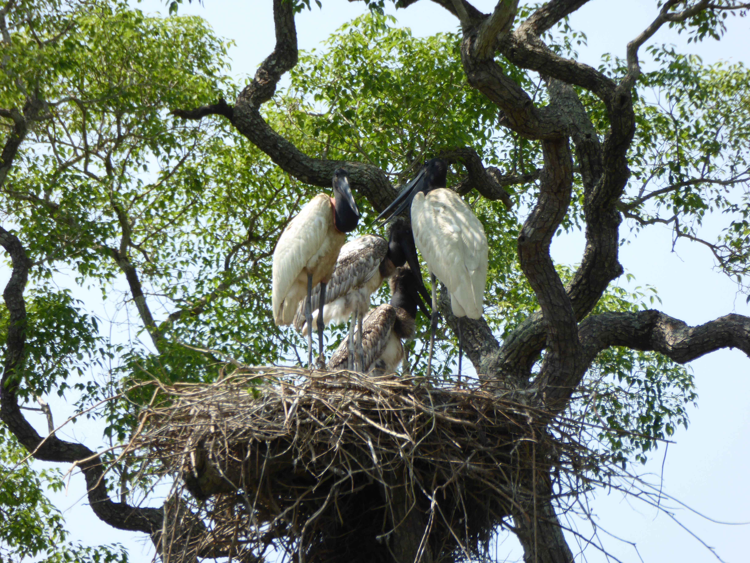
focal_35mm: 800
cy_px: 282
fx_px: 17333
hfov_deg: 2.5
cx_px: 375
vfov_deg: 1.9
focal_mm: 129
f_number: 6.4
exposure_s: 1/200
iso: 100
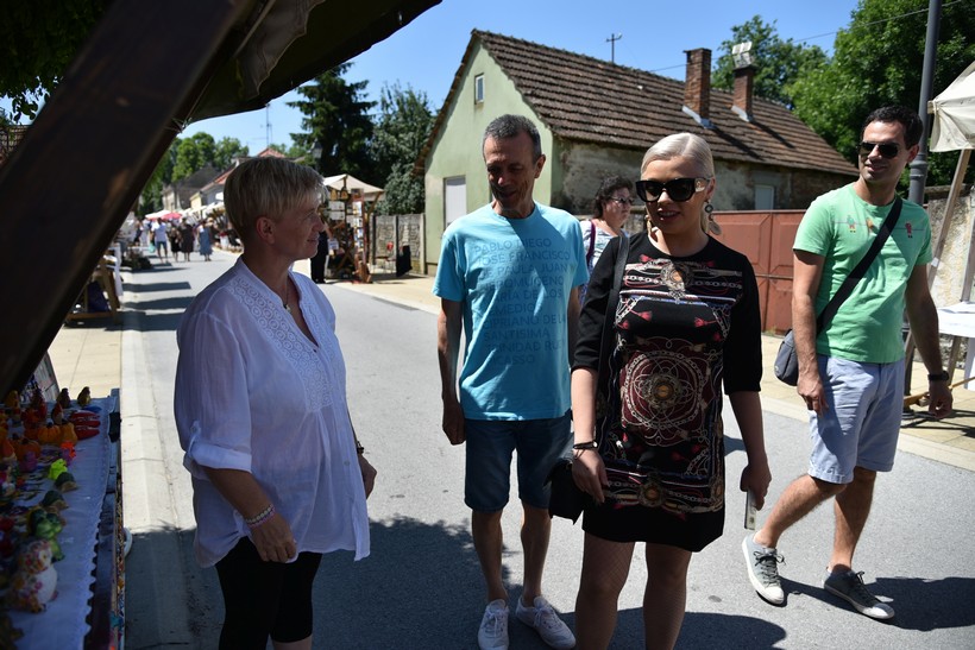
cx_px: 488
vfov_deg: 53.2
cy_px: 325
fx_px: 650
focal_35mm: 24
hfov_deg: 73.7
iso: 200
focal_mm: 24
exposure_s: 1/1600
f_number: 4
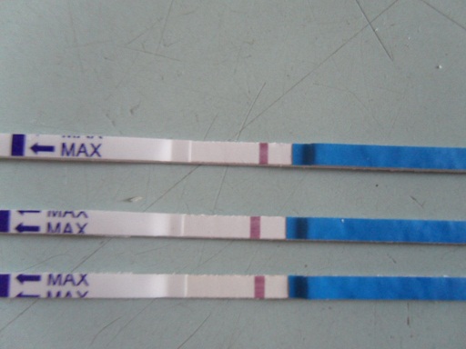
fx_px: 377
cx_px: 233
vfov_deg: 49.7
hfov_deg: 63.4
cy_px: 174
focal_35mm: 28
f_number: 3.4
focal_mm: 5
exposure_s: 1/6
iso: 400
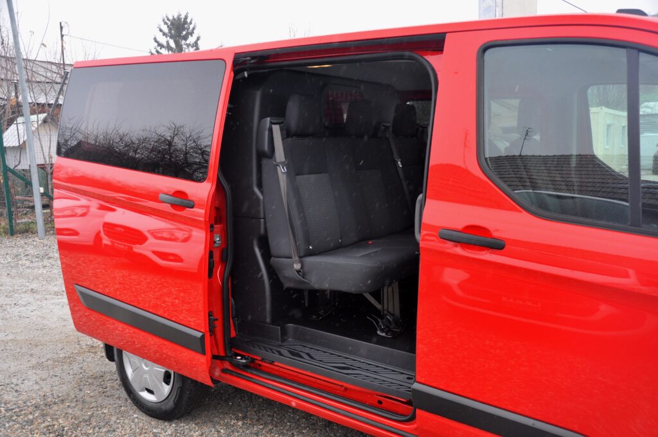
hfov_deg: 59.6
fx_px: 575
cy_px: 218
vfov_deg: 41.6
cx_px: 329
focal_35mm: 32
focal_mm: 21
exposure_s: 1/60
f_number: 4
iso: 500
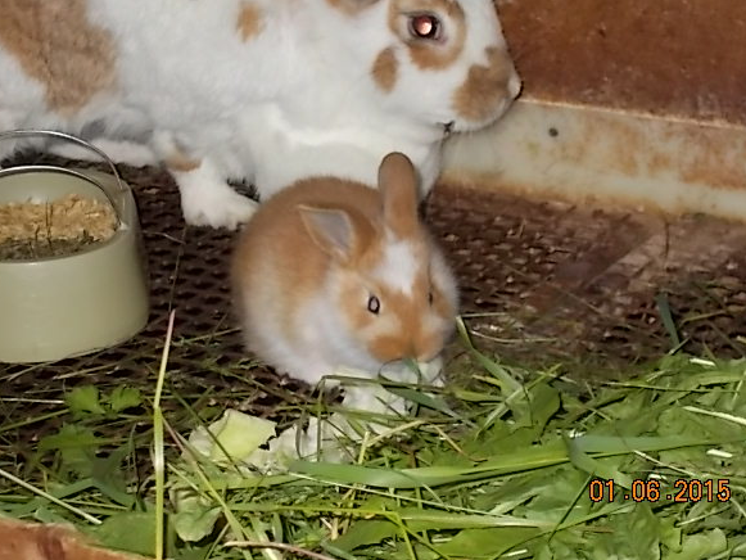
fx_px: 2350
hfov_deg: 18.0
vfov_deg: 13.6
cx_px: 361
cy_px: 256
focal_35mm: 109
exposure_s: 1/60
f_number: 5.5
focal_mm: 17.6
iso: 250
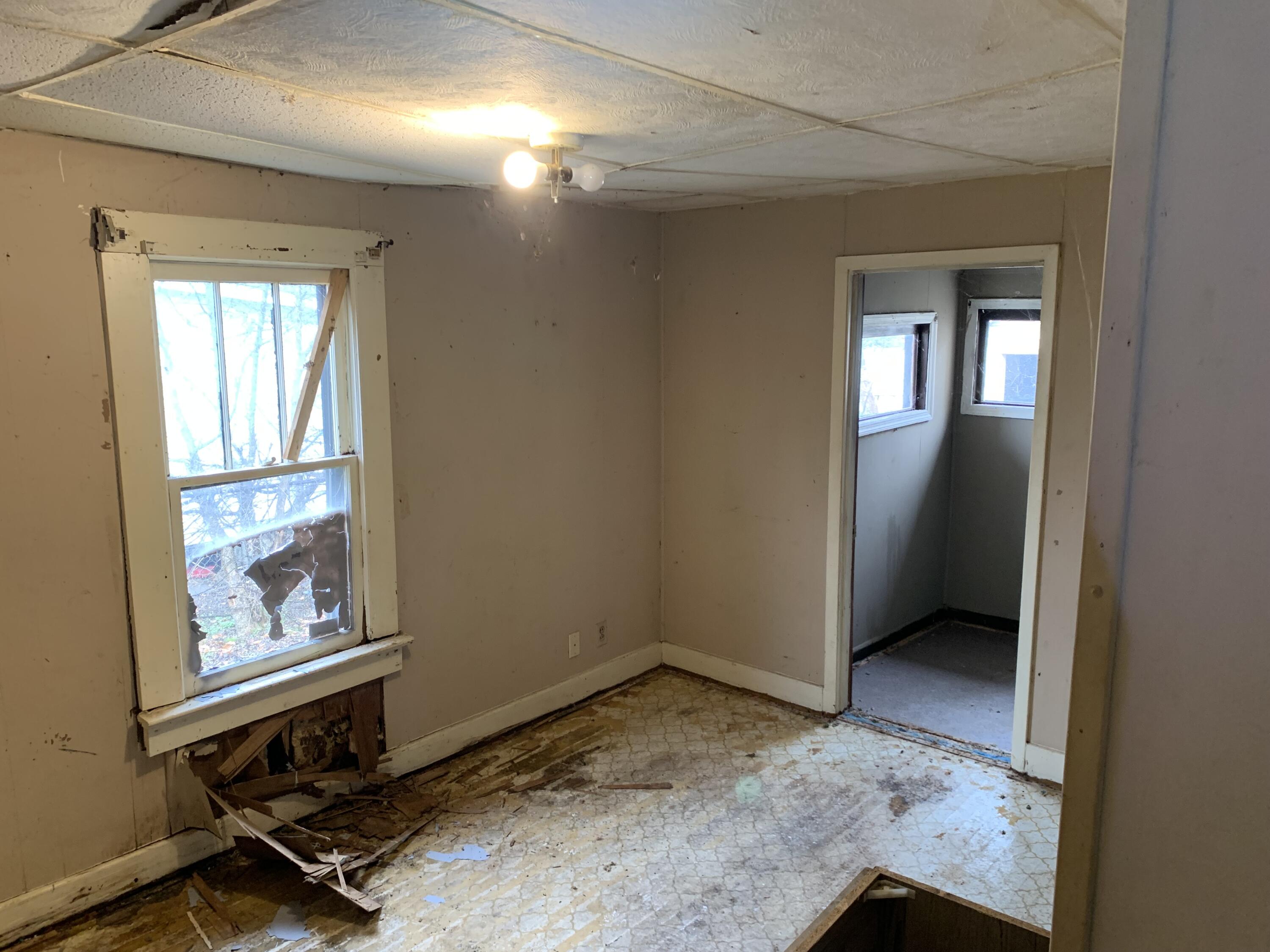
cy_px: 476
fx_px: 954
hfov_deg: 67.3
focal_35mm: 26
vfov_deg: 53.1
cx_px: 635
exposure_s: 1/60
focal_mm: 4.25
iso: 125
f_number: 1.8
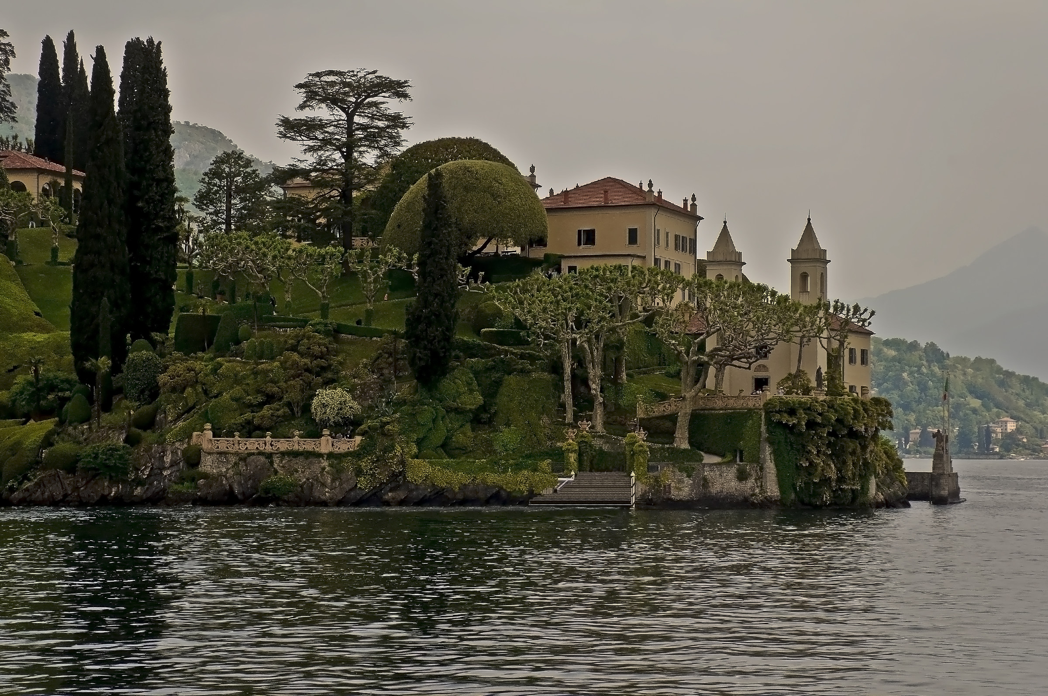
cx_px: 524
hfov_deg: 21.9
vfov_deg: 14.7
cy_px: 348
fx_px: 2704
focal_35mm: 93
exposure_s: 1/2000
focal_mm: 62
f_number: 8
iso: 1000
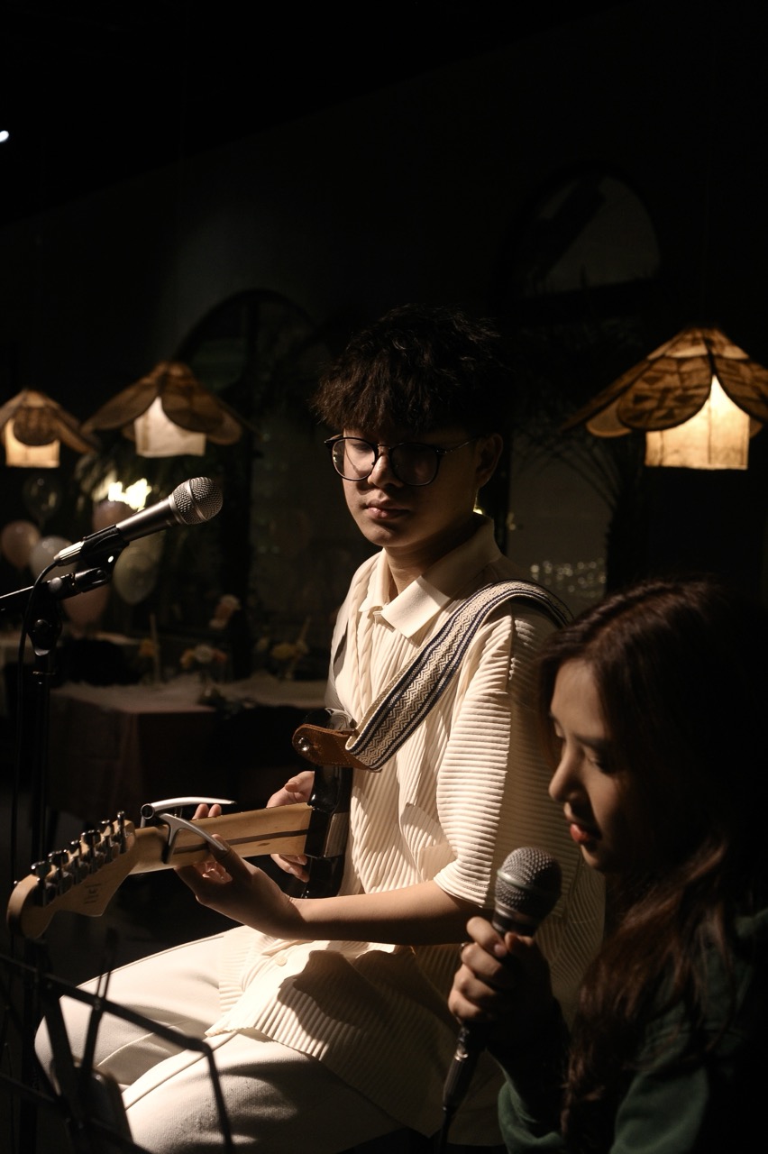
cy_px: 577
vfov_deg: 39.6
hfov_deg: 27.0
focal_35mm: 50
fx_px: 1602
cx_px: 384
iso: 1600
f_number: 6.3
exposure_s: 1/200
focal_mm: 50
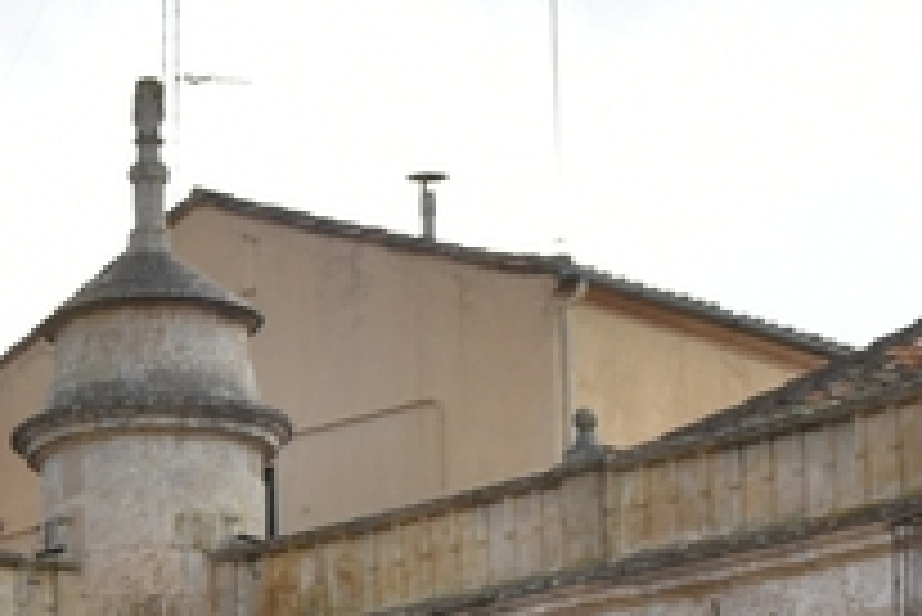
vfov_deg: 6.1
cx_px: -742
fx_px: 5741
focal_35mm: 224
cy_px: 881
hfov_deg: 8.8
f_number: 8
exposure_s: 1/250
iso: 250
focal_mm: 34
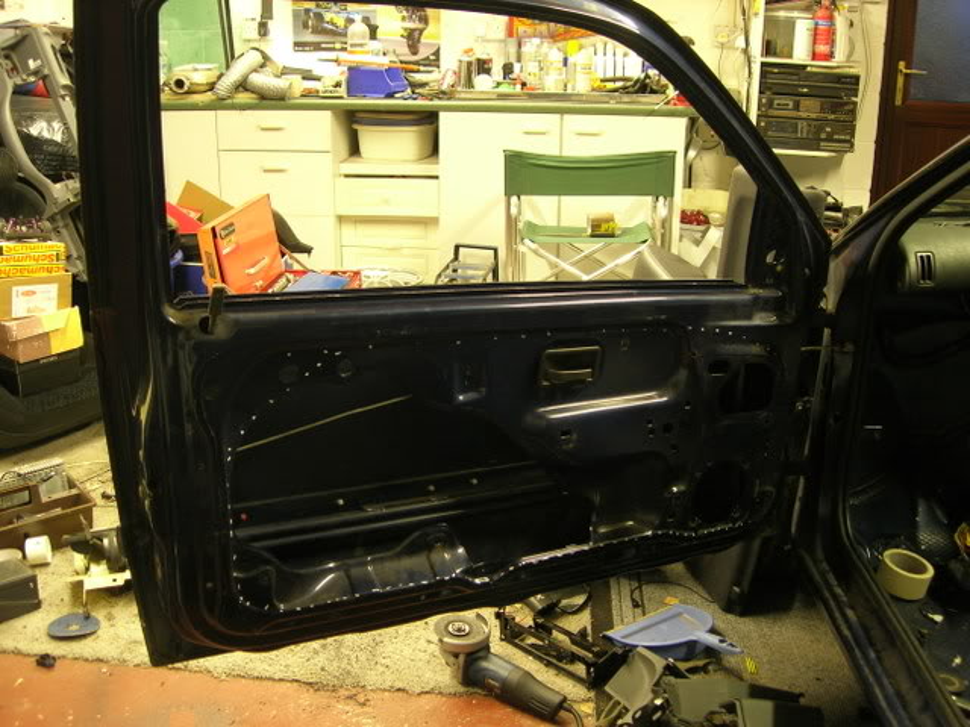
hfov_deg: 49.0
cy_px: 364
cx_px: 485
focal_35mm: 38
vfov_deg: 37.7
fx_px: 1065
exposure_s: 1/3.7
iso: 102
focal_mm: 7.8
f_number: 2.8
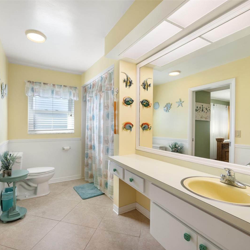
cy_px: 126
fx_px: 147
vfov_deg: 80.7
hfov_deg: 80.5
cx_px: 112
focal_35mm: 18
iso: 250
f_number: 6.3
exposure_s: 1/8
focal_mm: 14
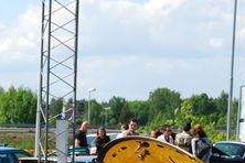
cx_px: -51
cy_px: 227
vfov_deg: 6.3
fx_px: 1470
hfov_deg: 9.4
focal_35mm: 216
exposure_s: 1/200
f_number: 8
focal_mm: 50
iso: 100
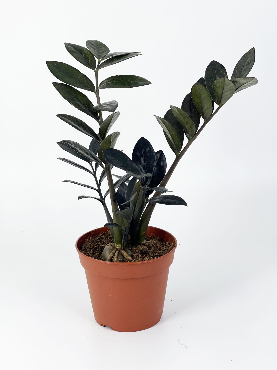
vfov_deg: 30.3
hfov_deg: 22.9
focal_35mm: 64
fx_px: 683
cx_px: 138
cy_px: 185
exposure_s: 1/401
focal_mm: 7.5
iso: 20
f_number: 2.2
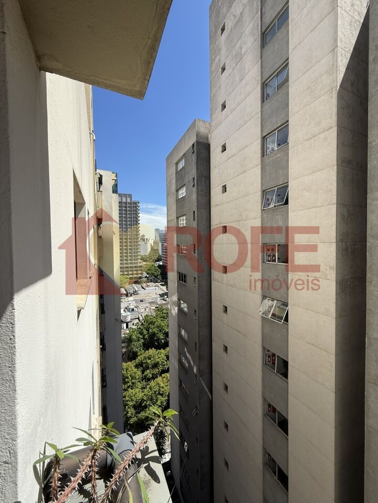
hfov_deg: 85.7
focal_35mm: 14
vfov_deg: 102.1
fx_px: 204
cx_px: 189
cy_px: 252
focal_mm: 2.22
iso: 50
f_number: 2.2
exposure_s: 1/1189
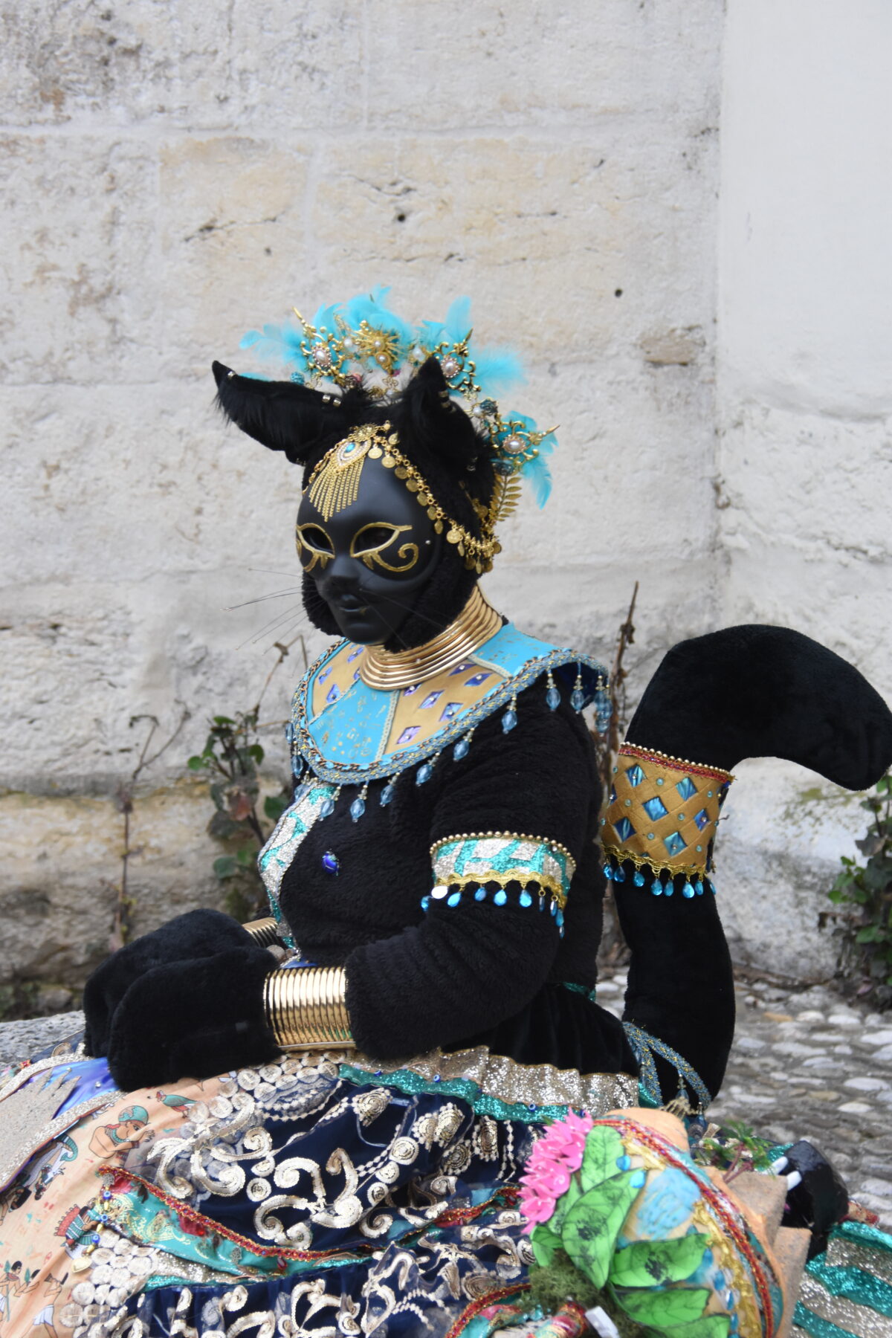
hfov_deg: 11.1
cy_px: 669
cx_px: 446
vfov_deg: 16.7
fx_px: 4571
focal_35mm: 123
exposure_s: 1/160
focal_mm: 82
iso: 1000
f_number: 5.6
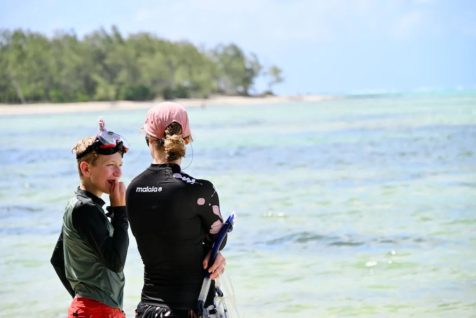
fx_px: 1851
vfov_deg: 9.8
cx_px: 238
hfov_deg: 14.6
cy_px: 159
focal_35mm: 140
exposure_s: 1/160
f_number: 6.3
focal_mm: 140
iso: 140
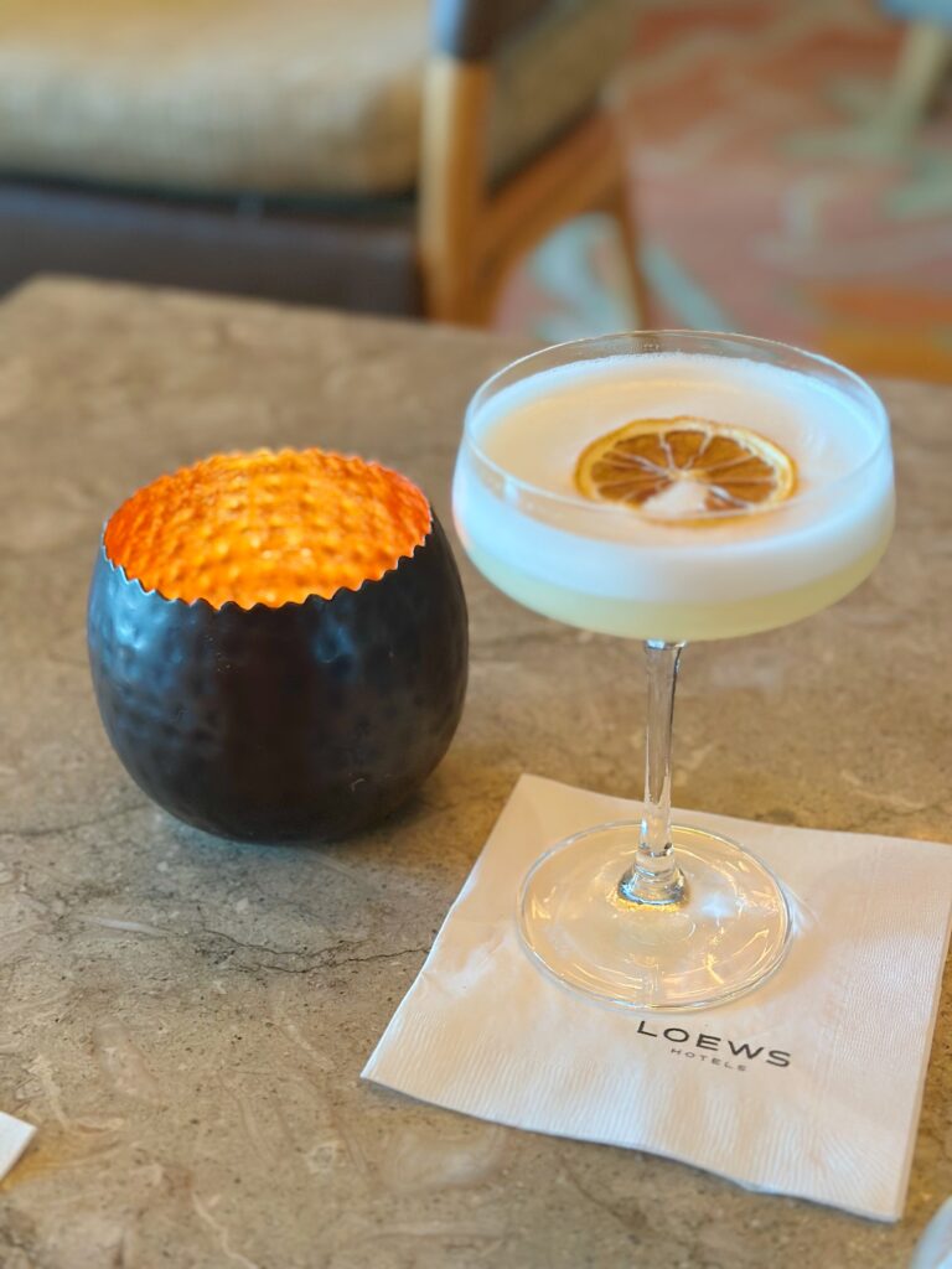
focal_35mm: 48
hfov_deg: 30.3
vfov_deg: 39.7
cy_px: 634
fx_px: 1760
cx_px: 476
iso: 250
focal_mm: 6.86
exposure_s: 1/40
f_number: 1.78
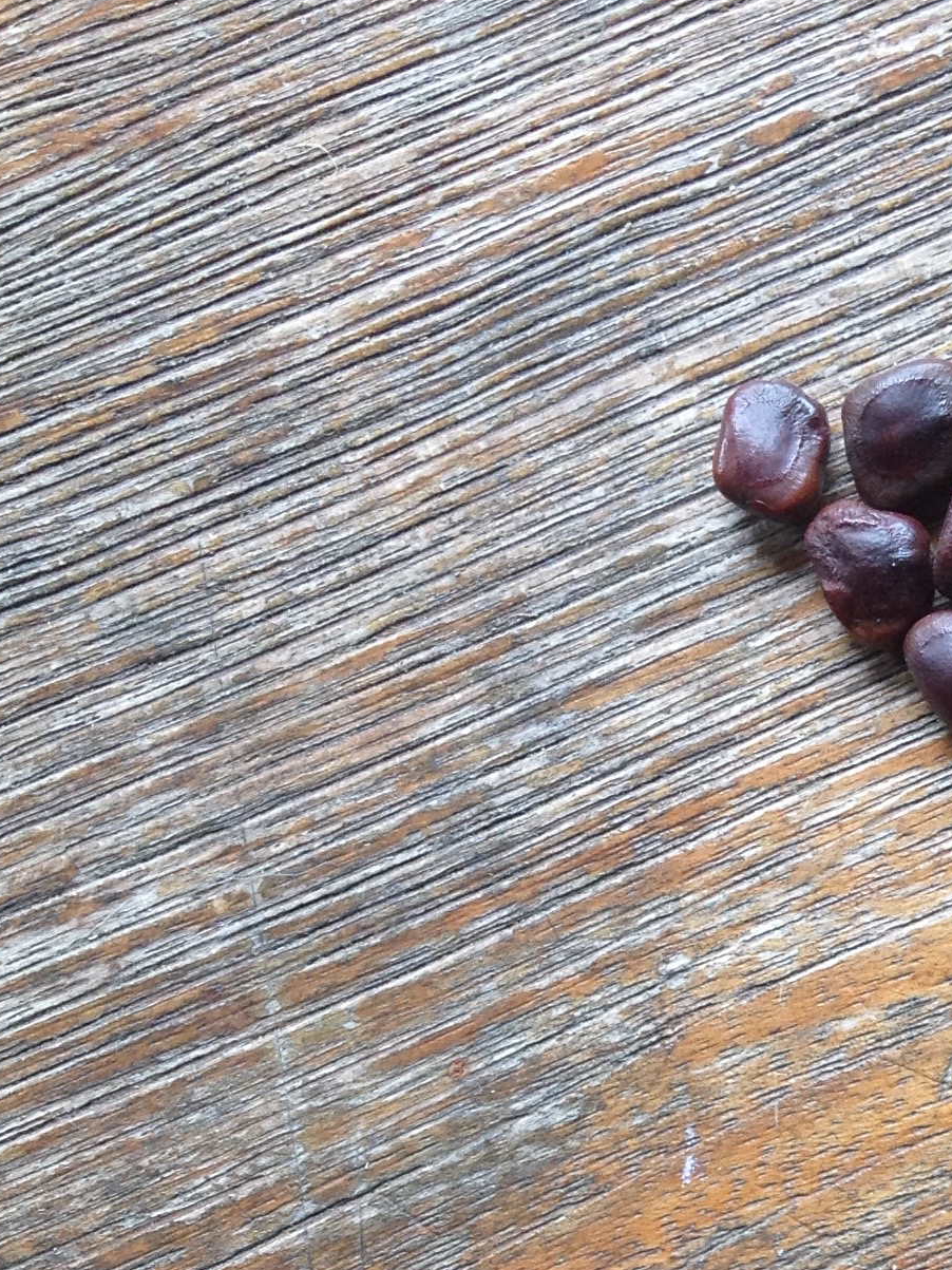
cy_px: 1471
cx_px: 1092
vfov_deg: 19.6
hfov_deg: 15.1
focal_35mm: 95
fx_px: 3484
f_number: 2.4
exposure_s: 1/120
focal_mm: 4.28
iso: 64
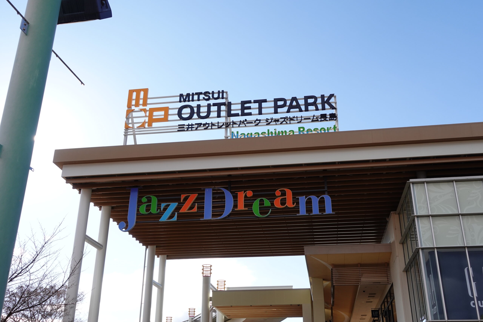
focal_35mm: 38
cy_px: 161
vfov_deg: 35.1
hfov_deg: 50.7
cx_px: 242
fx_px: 510
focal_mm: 13.92
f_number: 5
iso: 125
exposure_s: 1/500
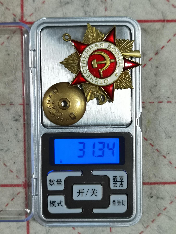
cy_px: 117
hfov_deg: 26.6
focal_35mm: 55
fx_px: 373
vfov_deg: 34.9
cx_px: 88
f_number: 1.9
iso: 160
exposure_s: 1/50
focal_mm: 6.71
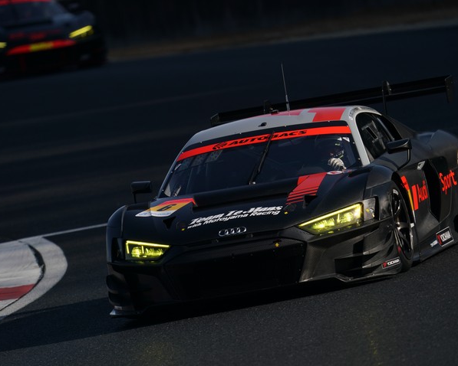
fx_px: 9017
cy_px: 183
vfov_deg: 2.3
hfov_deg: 2.9
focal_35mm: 665
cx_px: 242
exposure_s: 1/1250
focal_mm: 588
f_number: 6.3
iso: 200
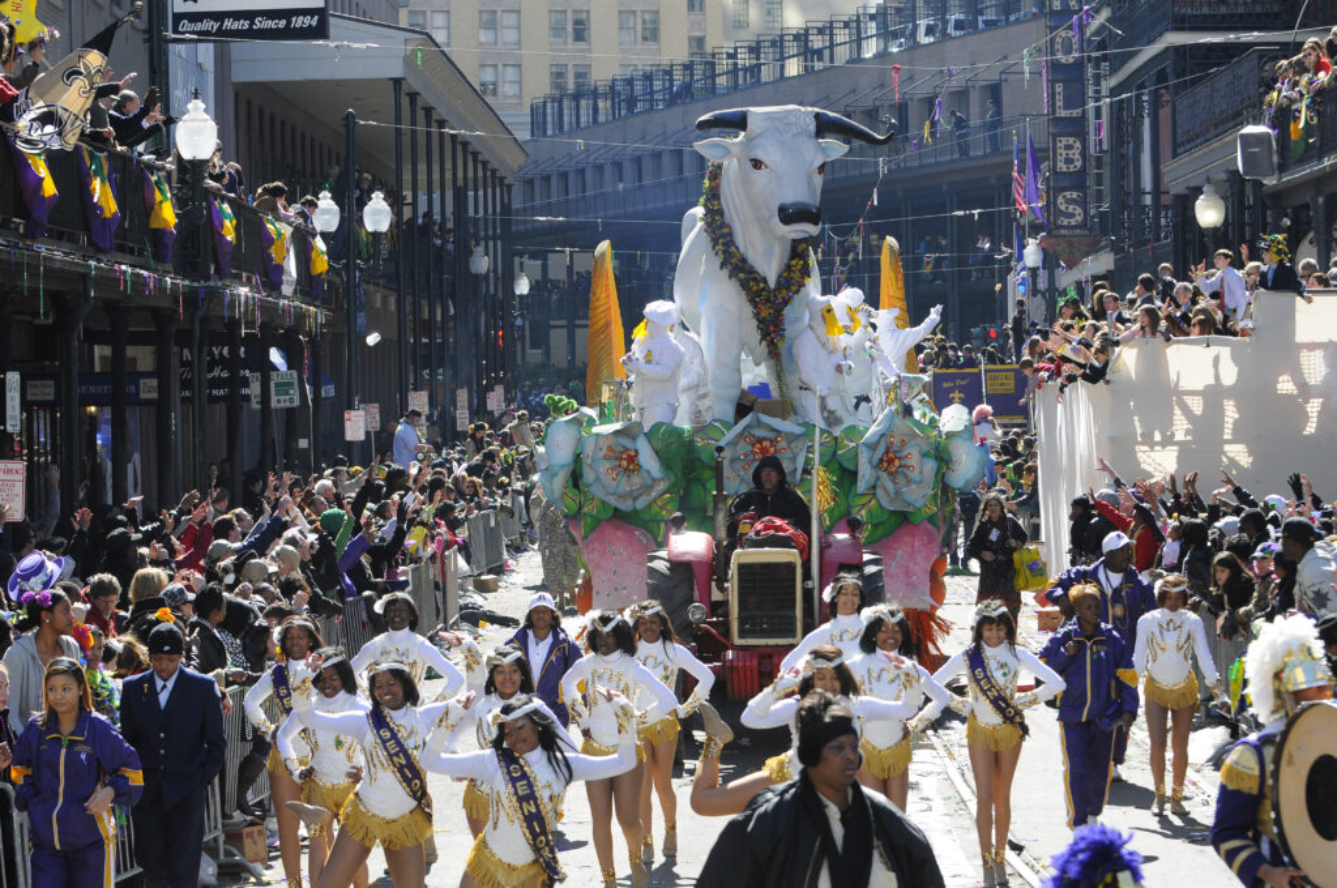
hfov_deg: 19.5
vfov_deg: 13.0
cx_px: 668
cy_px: 444
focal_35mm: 105
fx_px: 3895
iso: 400
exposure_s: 1/500
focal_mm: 70
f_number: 7.1
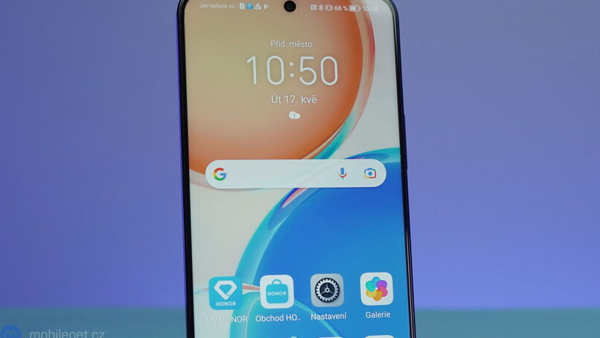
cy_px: 151
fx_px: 811
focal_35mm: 51
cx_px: 296
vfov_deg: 23.5
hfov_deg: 40.6
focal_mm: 48
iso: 500
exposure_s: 1/160
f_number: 6.3
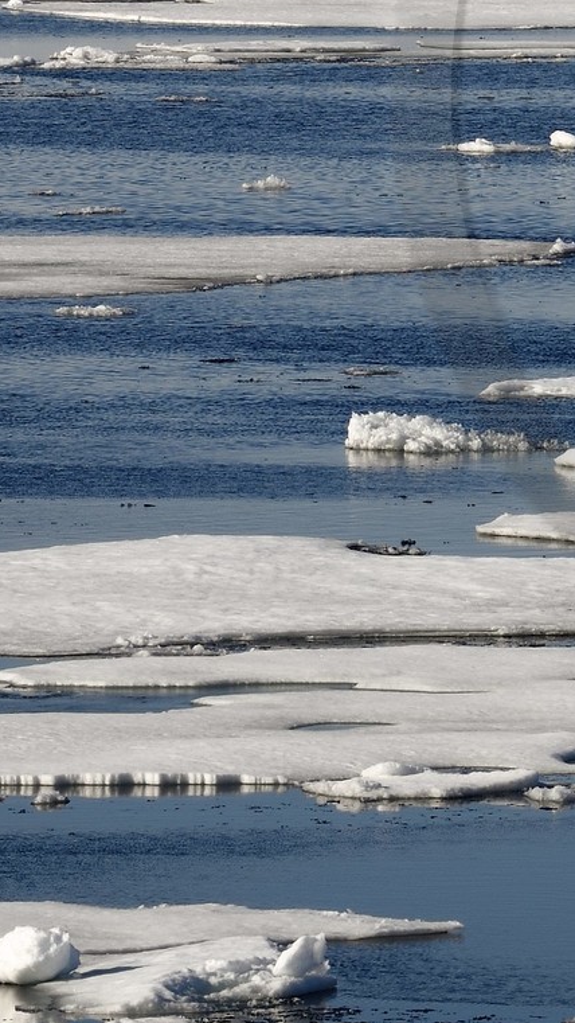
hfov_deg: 1.8
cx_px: 1008
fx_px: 17919
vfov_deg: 3.3
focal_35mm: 661
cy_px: 99
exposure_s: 1/320
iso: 200
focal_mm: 200
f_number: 16
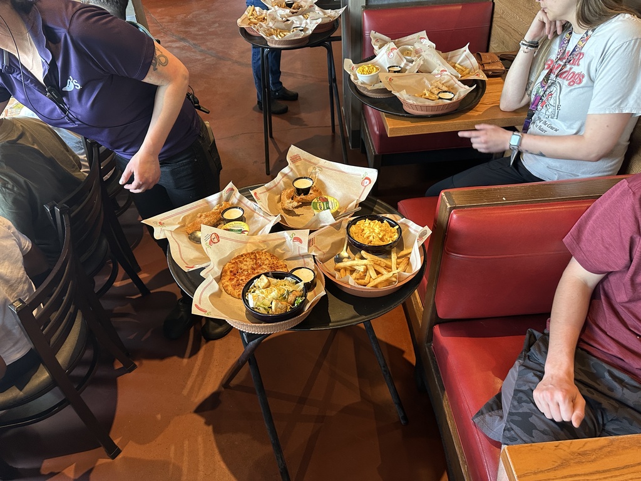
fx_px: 444
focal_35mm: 24
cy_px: 240
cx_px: 320
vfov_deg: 56.8
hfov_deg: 71.6
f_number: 1.78
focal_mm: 6.86
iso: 250
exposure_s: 1/60
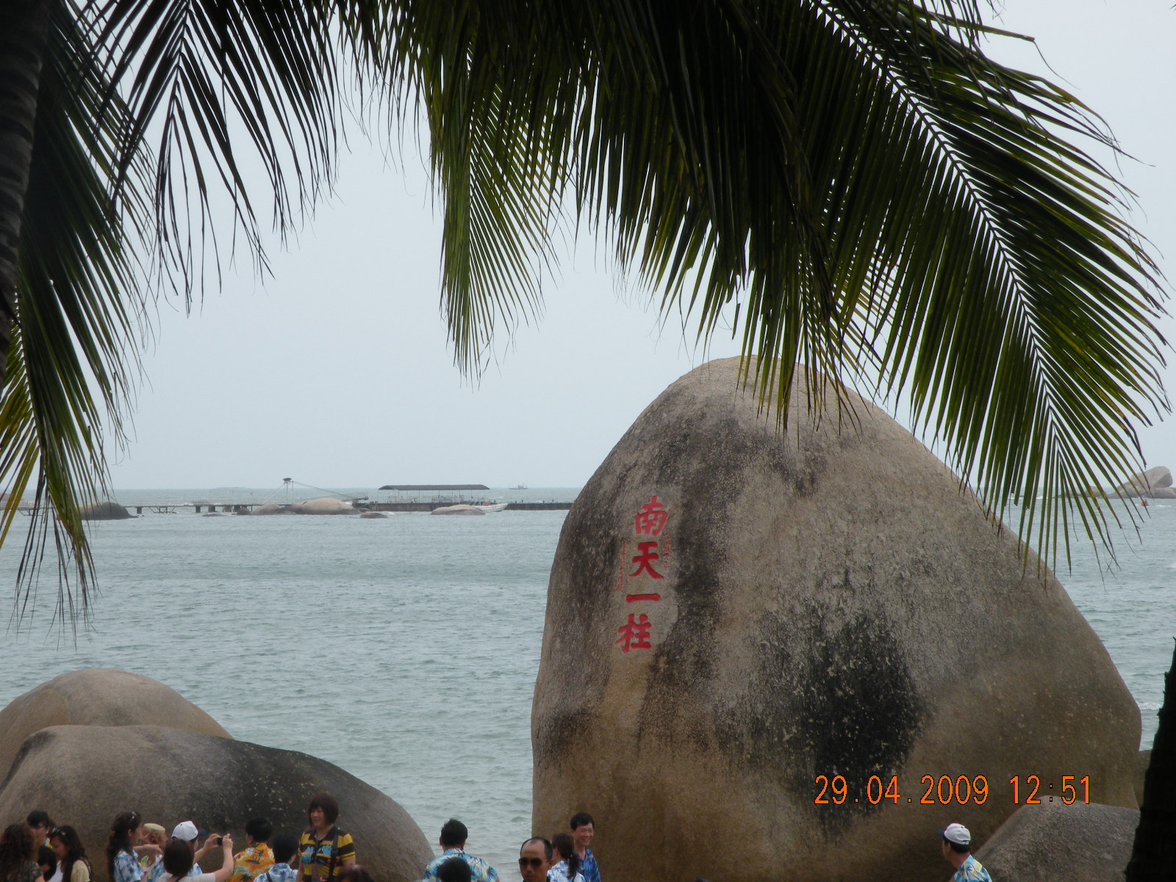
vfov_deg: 13.5
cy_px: 441
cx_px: 588
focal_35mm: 110
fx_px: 3737
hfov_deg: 17.9
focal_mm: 19.4
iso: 64
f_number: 7.1
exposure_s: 1/200
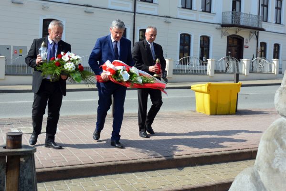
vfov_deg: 34.2
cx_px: 143
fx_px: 310
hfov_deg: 49.5
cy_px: 96
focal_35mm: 39
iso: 400
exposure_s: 1/1600
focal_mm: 26
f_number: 5.6
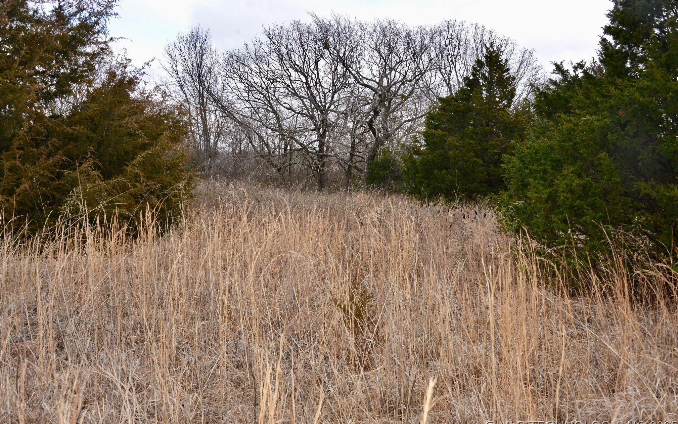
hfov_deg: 52.7
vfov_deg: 34.4
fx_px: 684
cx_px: 339
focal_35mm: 37
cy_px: 211
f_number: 10
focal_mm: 36
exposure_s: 1/200
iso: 320
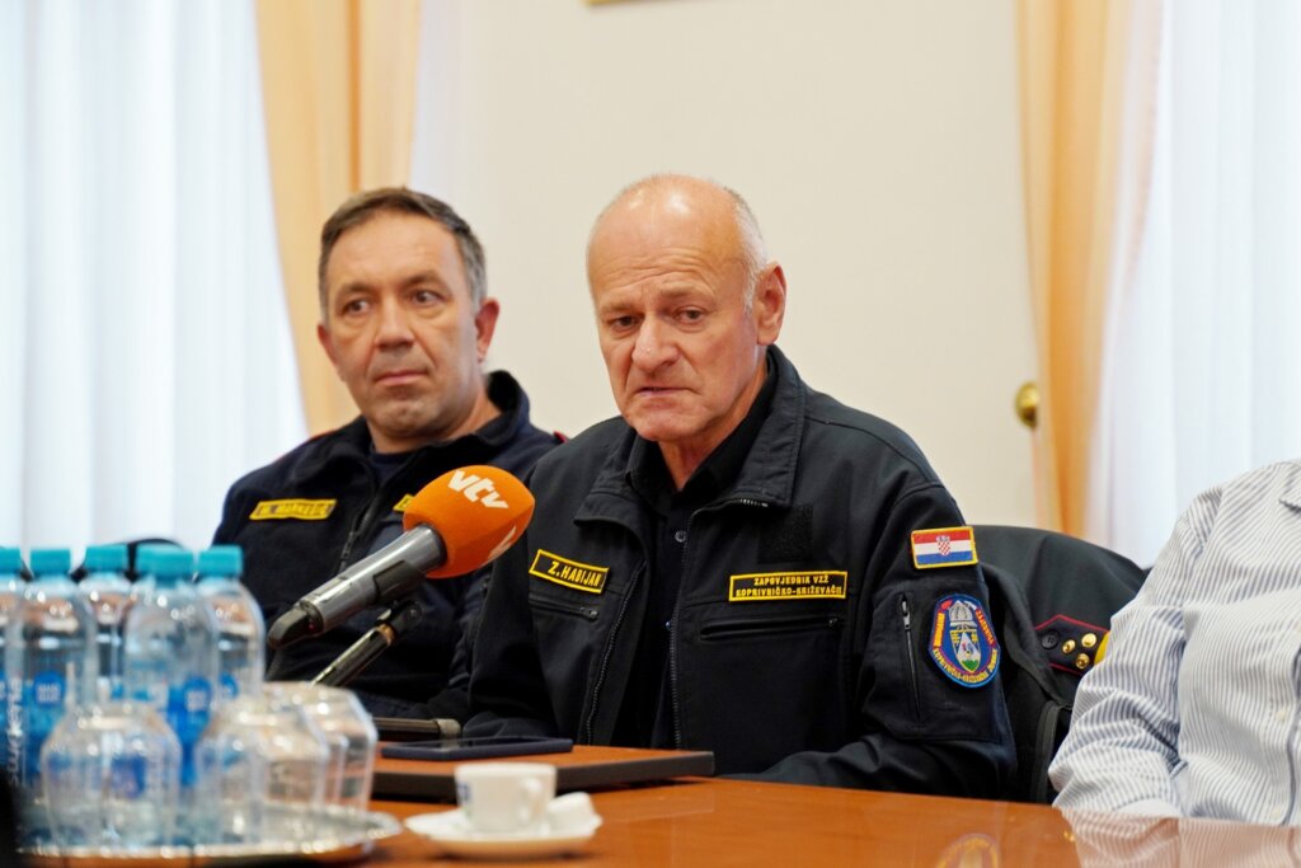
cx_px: 650
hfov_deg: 18.2
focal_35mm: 112
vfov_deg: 12.2
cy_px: 434
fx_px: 4066
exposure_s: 1/80
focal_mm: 75
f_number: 2.8
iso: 1000
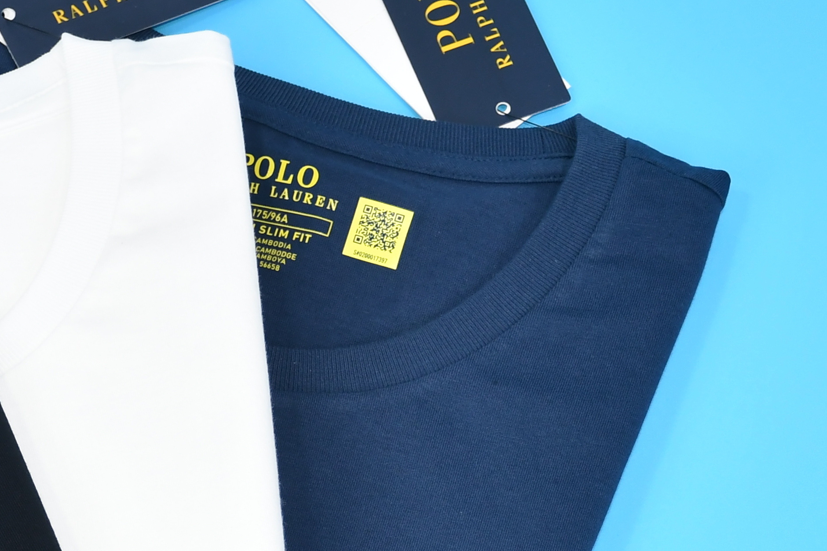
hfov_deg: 13.1
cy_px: 710
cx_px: -41
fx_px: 3537
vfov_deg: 8.8
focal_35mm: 154
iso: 400
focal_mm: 35
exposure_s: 1/100
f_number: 4.2
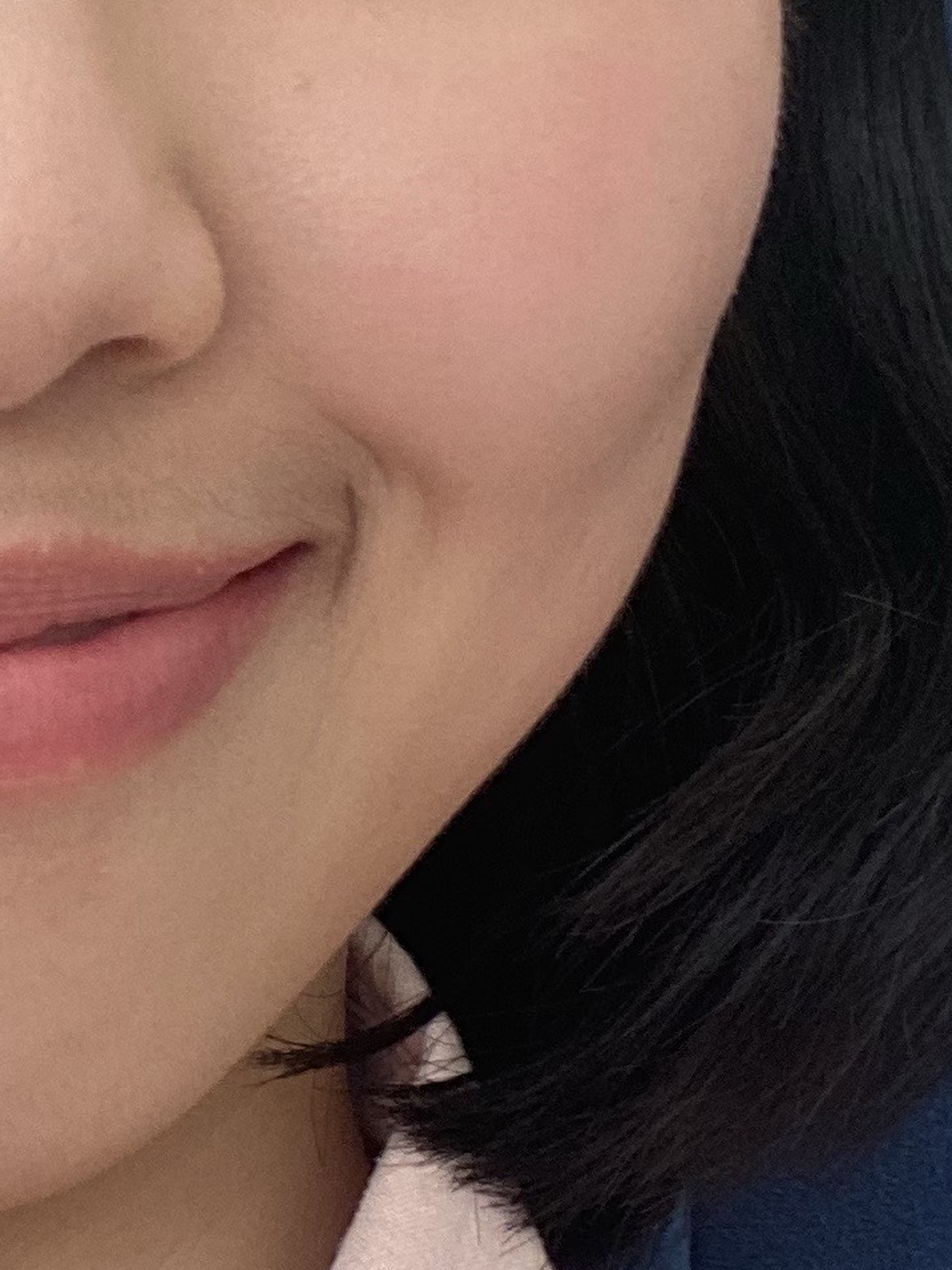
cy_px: 690
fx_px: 3558
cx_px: -265
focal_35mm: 97
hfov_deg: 14.6
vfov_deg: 20.2
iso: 100
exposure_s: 1/83
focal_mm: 2.71
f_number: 2.2
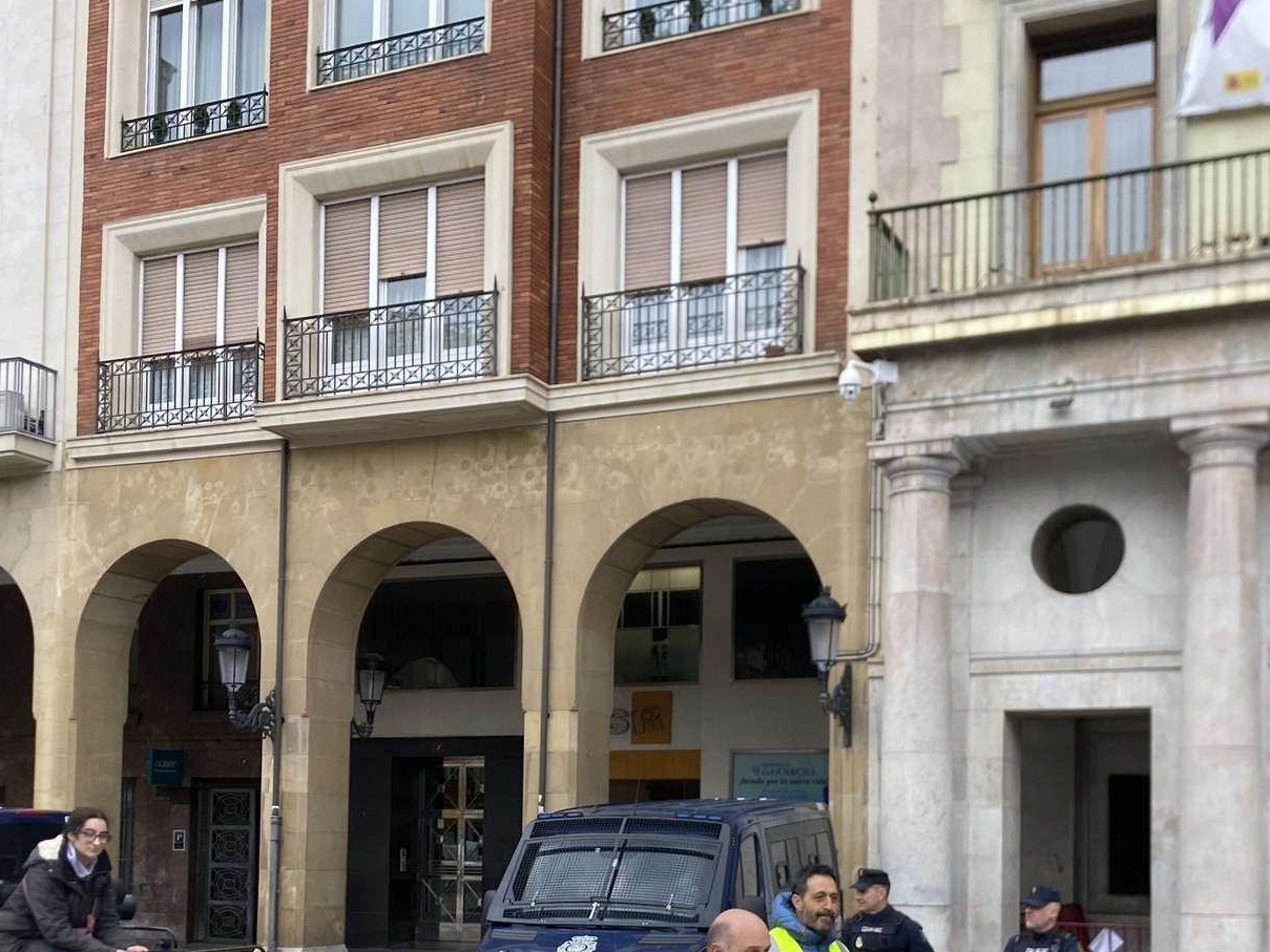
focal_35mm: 43
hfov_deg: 43.8
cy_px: 773
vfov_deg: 32.6
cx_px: 687
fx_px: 1578
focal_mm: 4.25
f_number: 1.8
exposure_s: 1/178
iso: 32
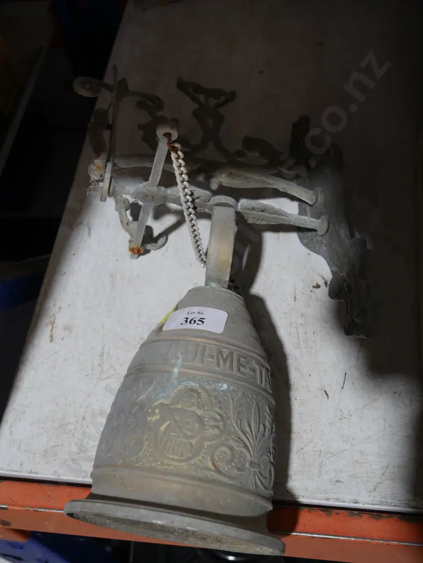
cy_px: 282
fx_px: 651
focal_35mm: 40
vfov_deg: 46.8
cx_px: 212
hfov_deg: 36.0
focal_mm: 20
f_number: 4.5
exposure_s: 1/60
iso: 250
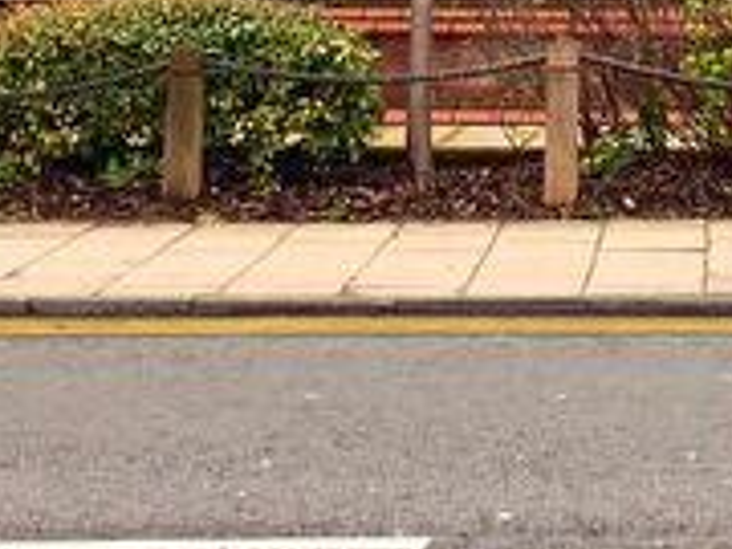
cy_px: -494
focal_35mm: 113
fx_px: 2390
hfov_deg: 17.1
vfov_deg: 11.9
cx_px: 687
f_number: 2.2
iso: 25
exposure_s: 1/348
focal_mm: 4.15
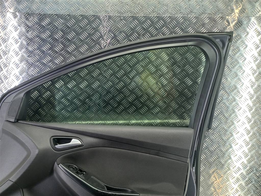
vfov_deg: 54.9
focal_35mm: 25
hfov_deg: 69.4
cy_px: 98
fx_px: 188
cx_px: 130
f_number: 1.8
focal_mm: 4.6
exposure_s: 1/50
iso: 80
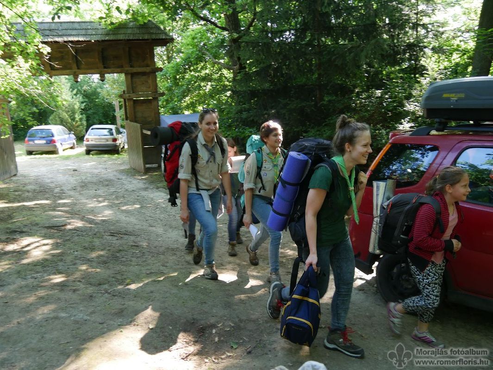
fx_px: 427
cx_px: 246
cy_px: 185
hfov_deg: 59.9
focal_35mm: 30
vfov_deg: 46.8
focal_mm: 15
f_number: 3.6
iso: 500
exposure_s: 1/125
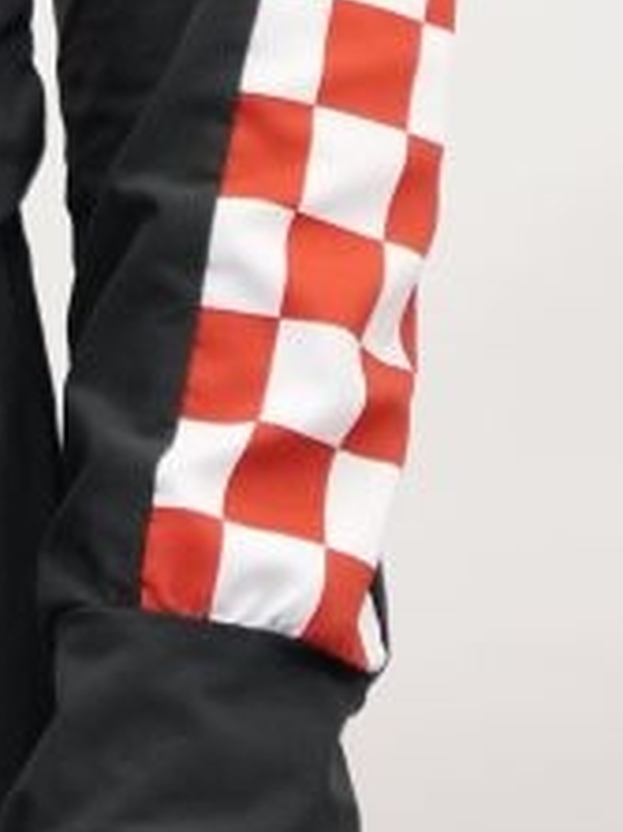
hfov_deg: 1.1
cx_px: -858
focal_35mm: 1321
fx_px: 31730
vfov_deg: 1.5
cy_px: -1388
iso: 1600
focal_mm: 170
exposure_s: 1/250
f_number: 2.8
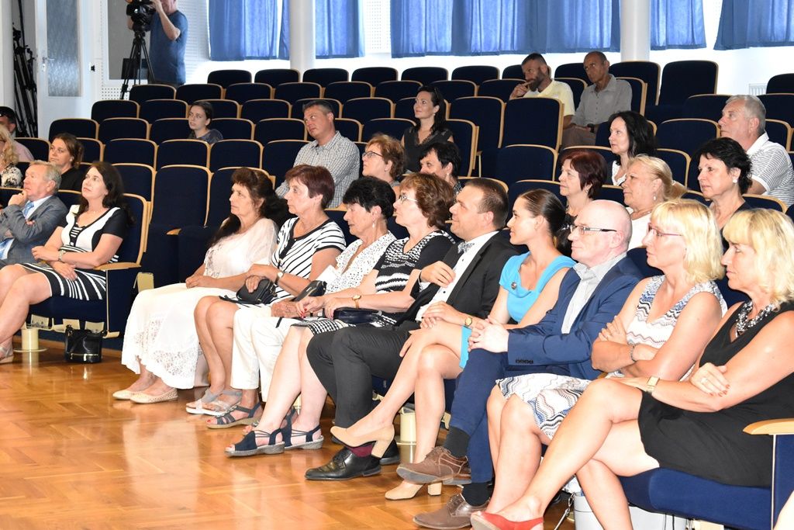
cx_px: 397
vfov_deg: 16.6
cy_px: 265
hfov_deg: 24.6
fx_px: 1820
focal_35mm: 82
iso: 3200
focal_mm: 55
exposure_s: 1/100
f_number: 6.3
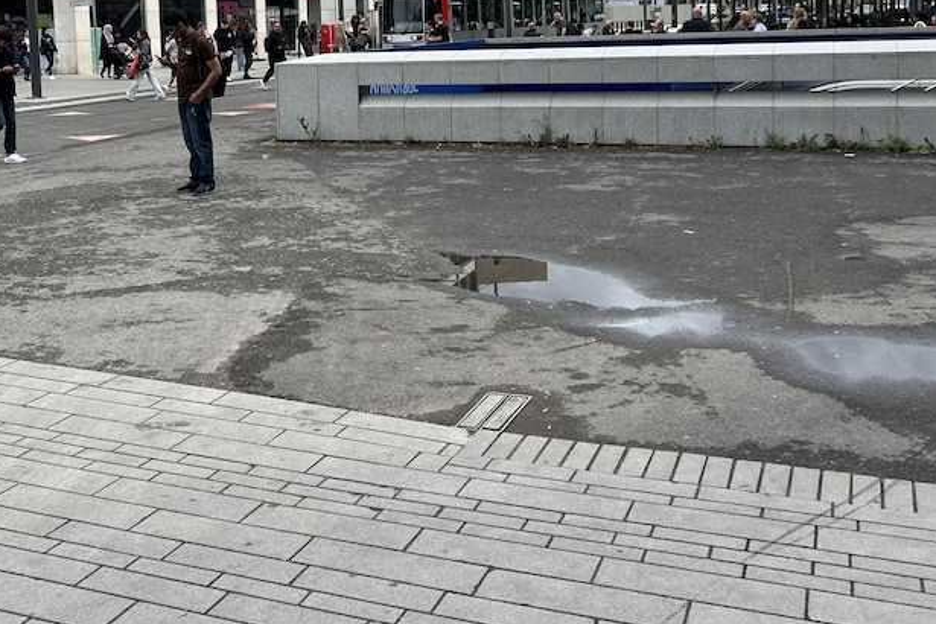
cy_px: 103
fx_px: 1170
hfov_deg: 43.2
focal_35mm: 45
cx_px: 345
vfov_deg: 29.0
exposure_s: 1/2404
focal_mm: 5.7
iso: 50
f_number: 1.5
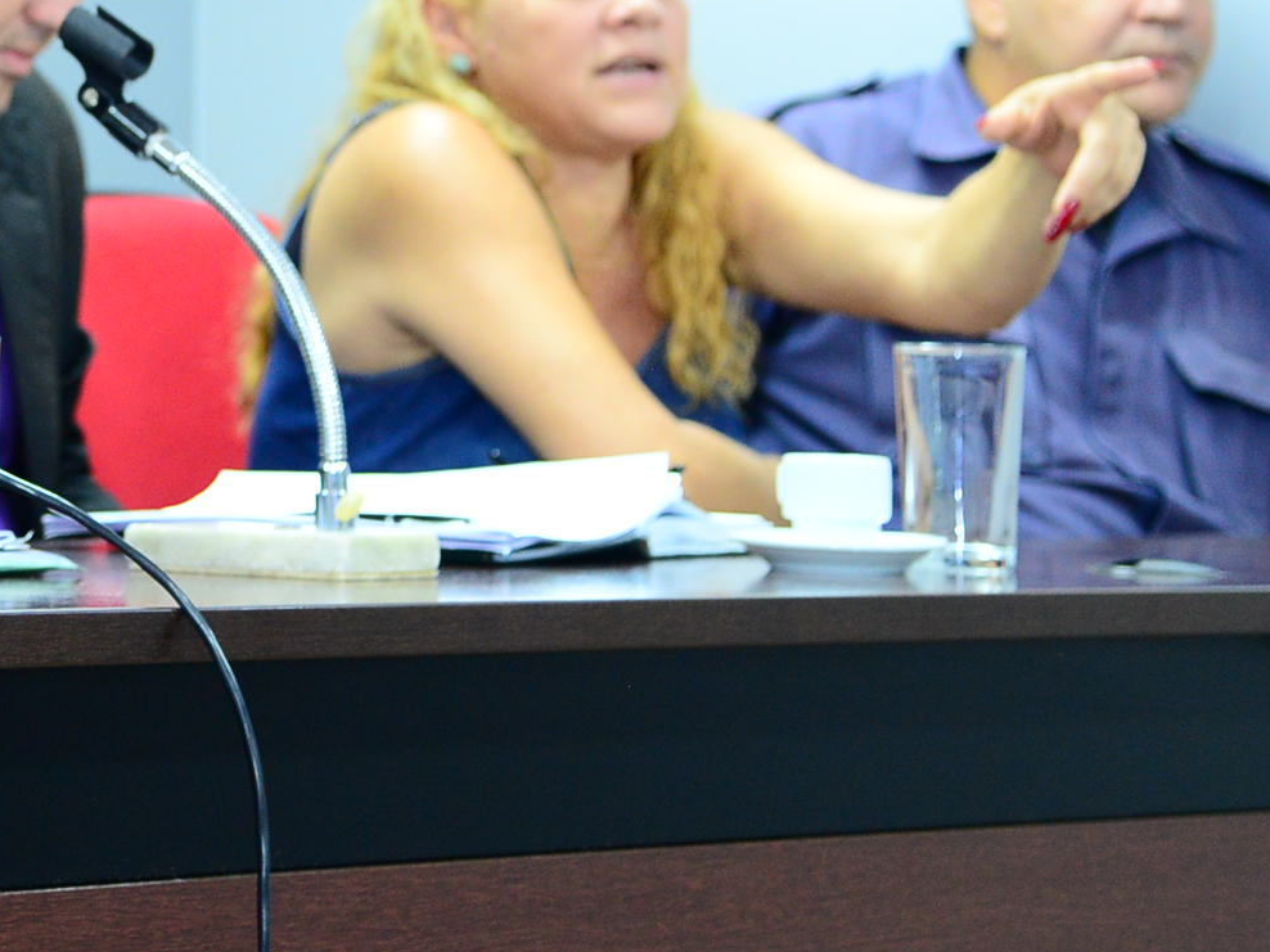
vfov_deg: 9.1
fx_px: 5907
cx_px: -364
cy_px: -104
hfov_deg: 11.9
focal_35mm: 161
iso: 1600
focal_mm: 55
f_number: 4
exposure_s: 1/60
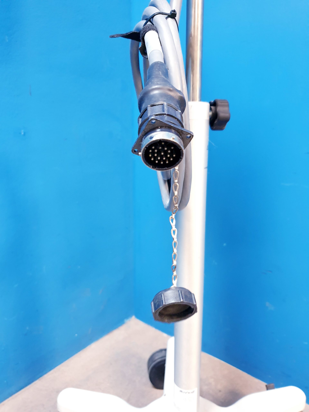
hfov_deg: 53.1
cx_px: 154
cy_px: 206
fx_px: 309
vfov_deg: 67.3
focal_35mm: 26
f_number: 1.5
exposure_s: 1/33
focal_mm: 4.3
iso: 250
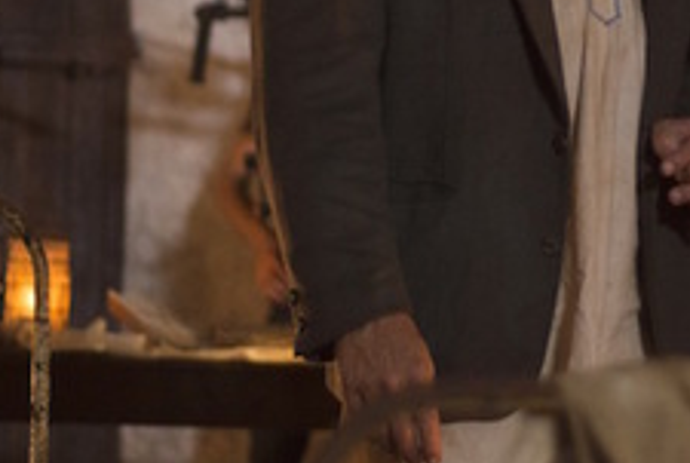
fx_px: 3092
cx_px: 577
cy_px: -54
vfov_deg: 8.5
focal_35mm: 161
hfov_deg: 12.7
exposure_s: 1/250
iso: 2000
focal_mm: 50
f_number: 1.8
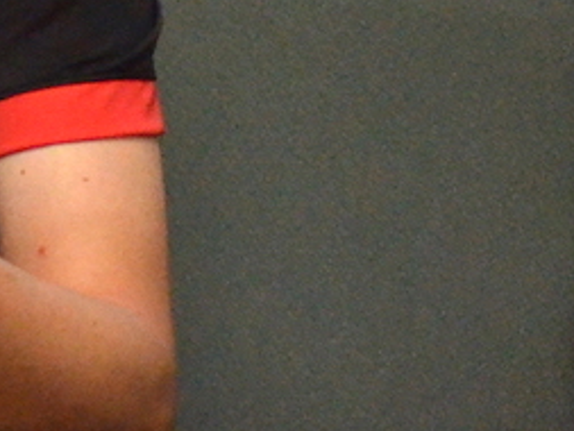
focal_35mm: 180
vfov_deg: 8.1
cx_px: -368
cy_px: -181
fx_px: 2981
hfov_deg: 10.5
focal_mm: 35
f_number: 1.8
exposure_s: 1/2500
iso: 2000
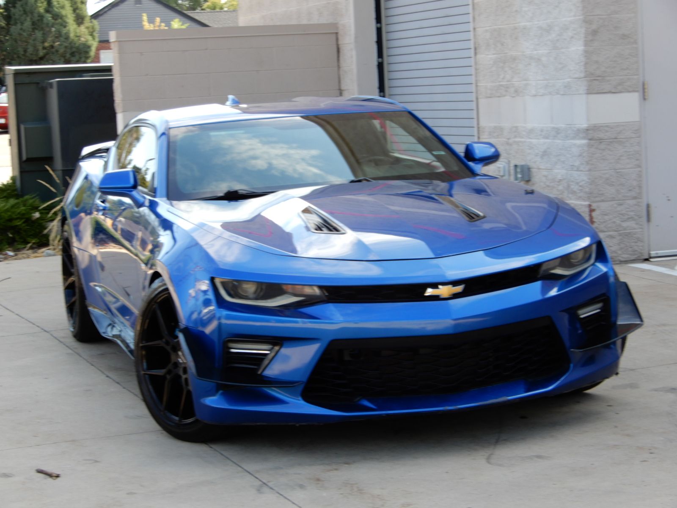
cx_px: 338
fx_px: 1662
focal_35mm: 85
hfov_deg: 23.0
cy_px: 254
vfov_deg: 17.4
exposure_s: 1/80
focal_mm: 15.2
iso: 80
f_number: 5
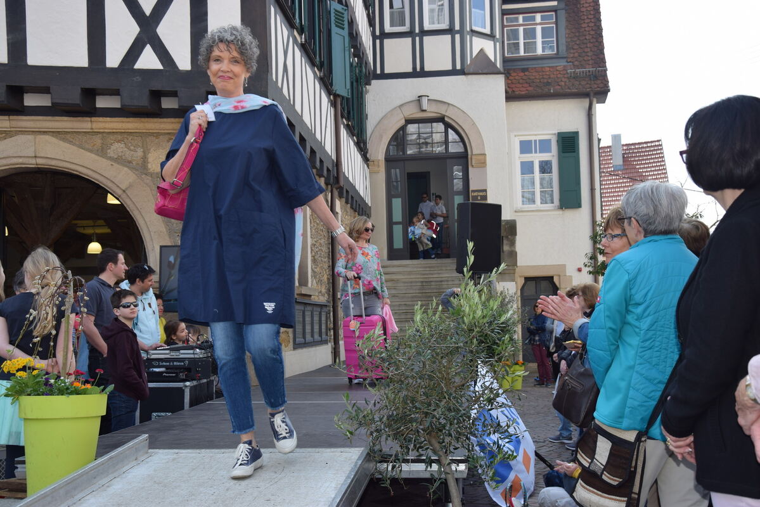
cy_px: 254
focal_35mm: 45
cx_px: 380
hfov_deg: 43.6
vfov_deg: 29.9
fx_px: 950
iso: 100
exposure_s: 1/160
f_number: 6.3
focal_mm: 30
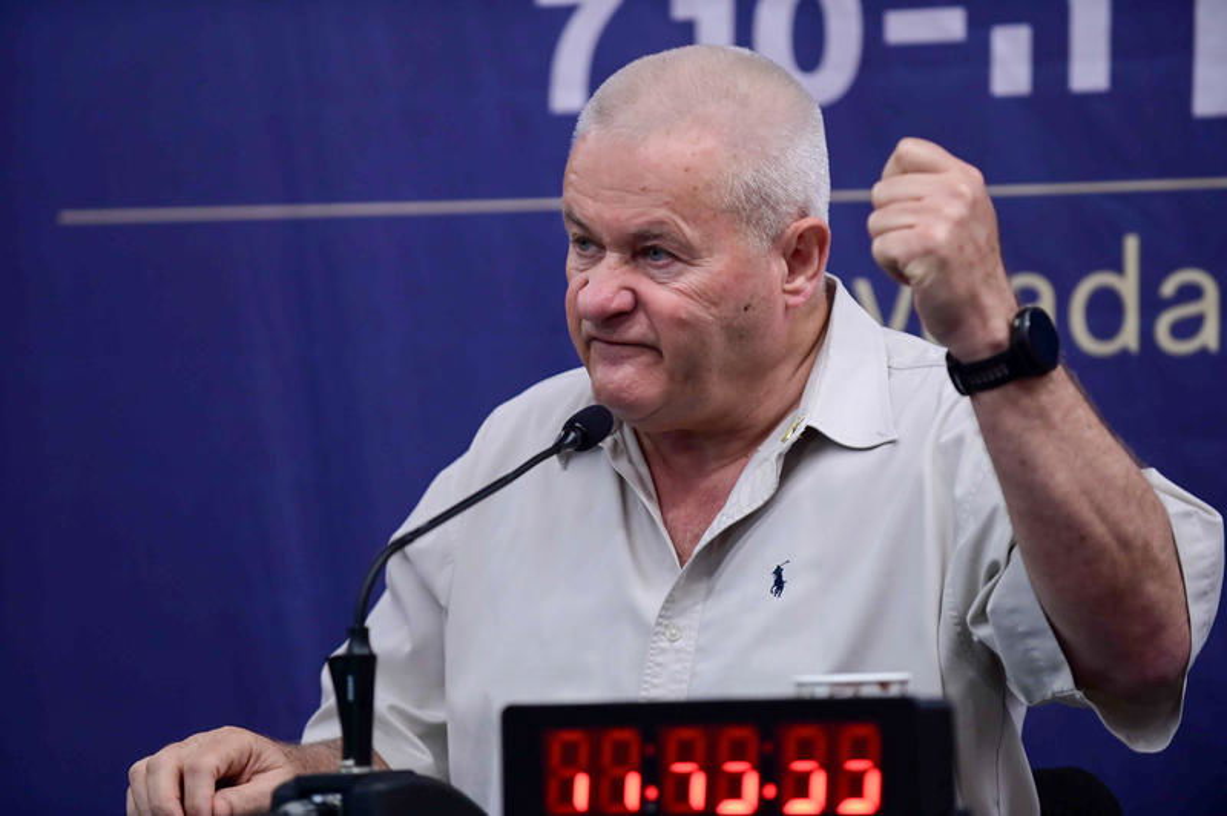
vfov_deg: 6.9
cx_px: 614
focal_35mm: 200
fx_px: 6811
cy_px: 408
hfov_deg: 10.3
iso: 2000
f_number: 3.5
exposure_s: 1/250
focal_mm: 200
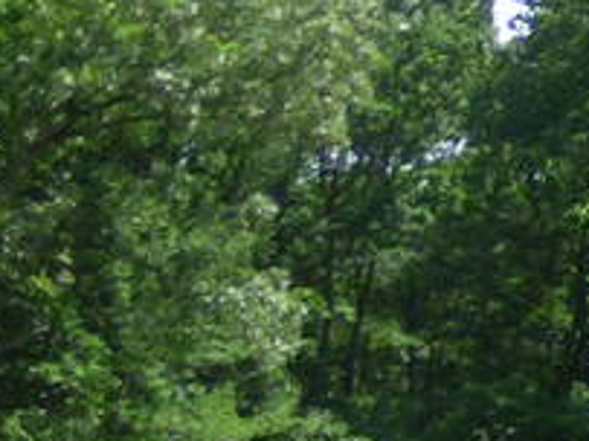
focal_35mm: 308
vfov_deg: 4.6
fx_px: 5238
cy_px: 1297
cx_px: -1457
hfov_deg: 5.8
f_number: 3.5
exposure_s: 1/640
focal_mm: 6.8
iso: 100
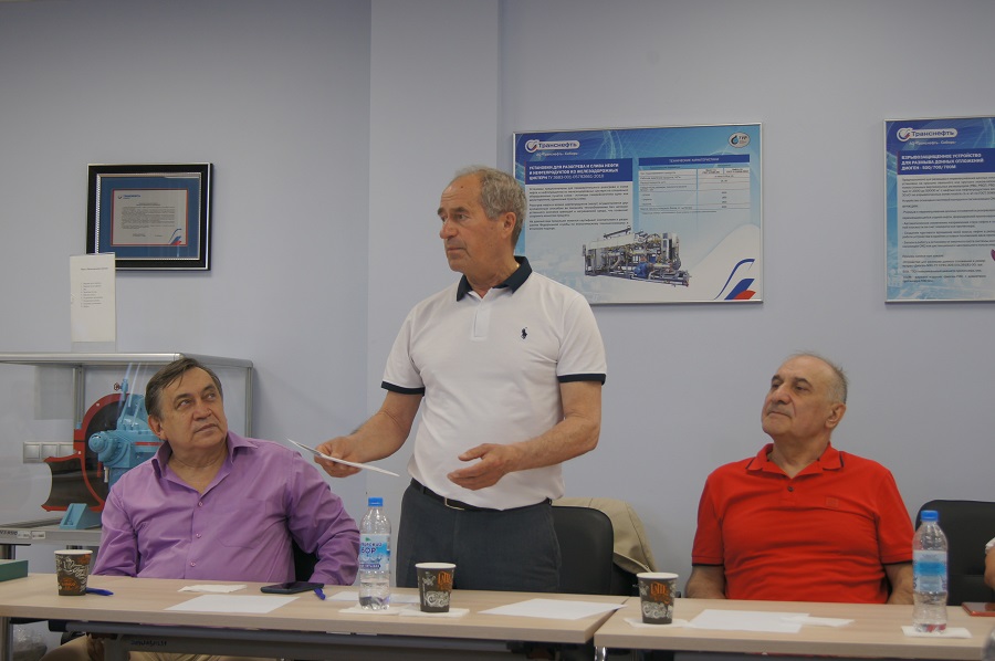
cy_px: 330
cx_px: 498
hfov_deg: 37.9
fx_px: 1449
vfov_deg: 25.7
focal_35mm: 52
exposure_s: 1/60
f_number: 5
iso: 200
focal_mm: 35
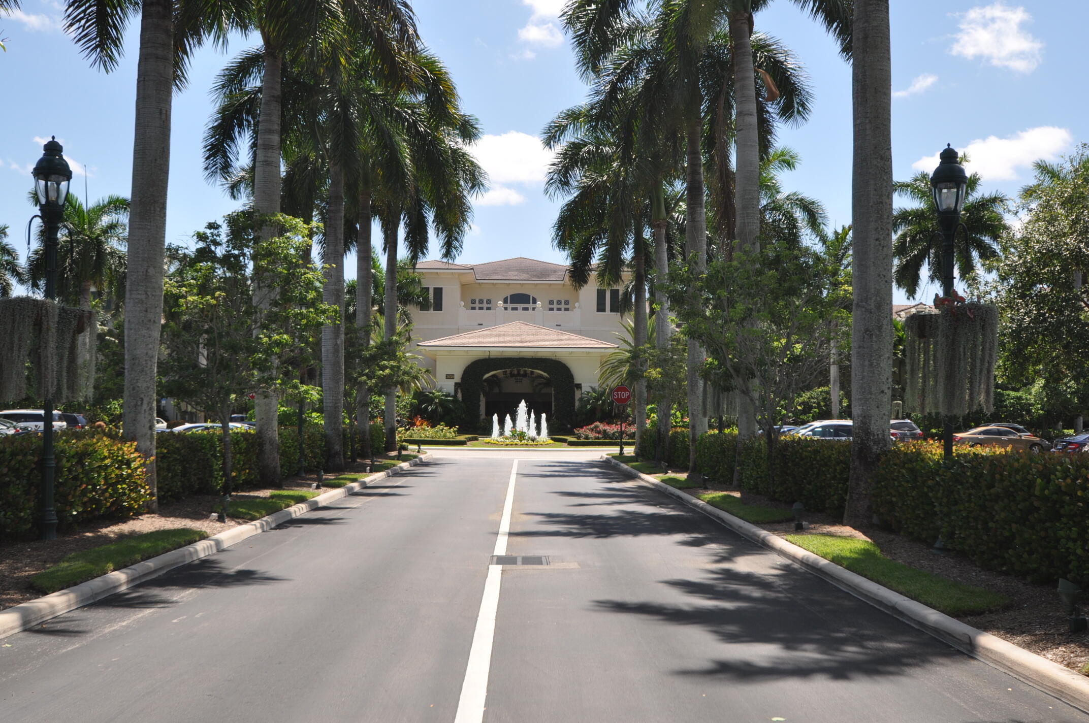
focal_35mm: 36
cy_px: 362
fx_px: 1088
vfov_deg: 36.8
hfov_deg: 53.2
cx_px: 544
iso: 200
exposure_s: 1/320
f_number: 9
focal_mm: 24
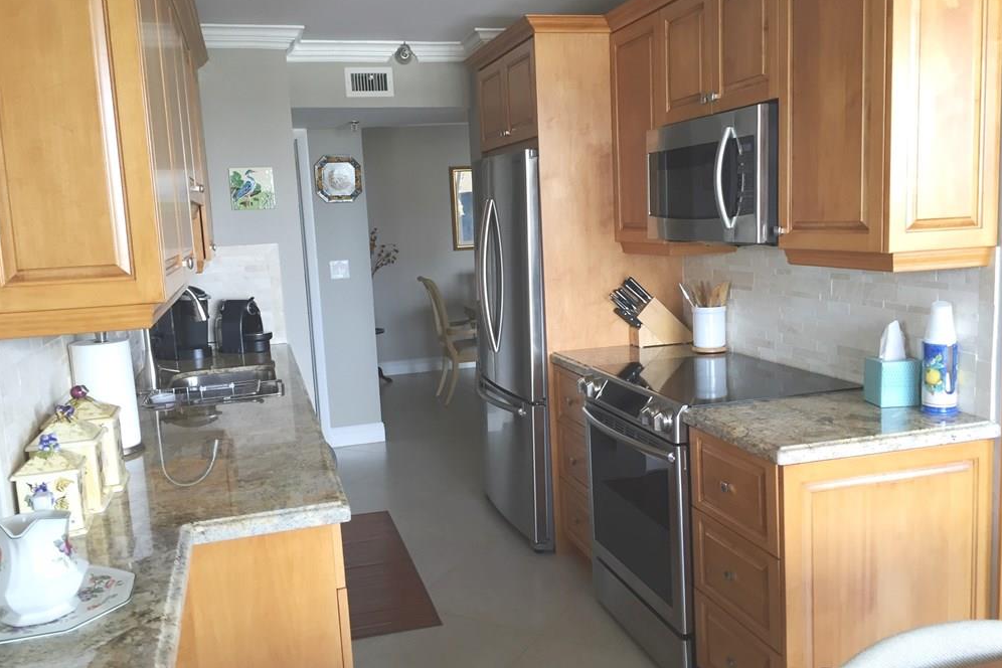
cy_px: 331
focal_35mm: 31
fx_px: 863
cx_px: 496
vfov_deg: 42.3
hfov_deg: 60.3
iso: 64
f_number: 2.2
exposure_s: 1/30
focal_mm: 4.15
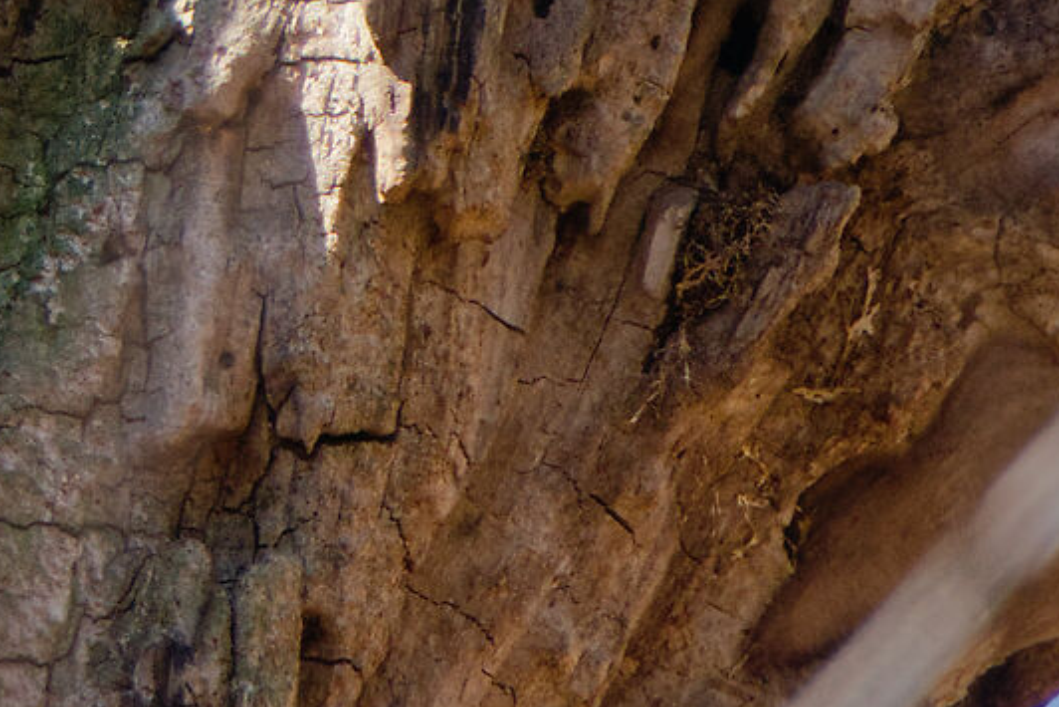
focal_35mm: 3792
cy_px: -670
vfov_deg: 0.4
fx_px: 111572
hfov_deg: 0.5
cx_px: -1095
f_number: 9
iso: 800
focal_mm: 840
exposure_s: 1/500
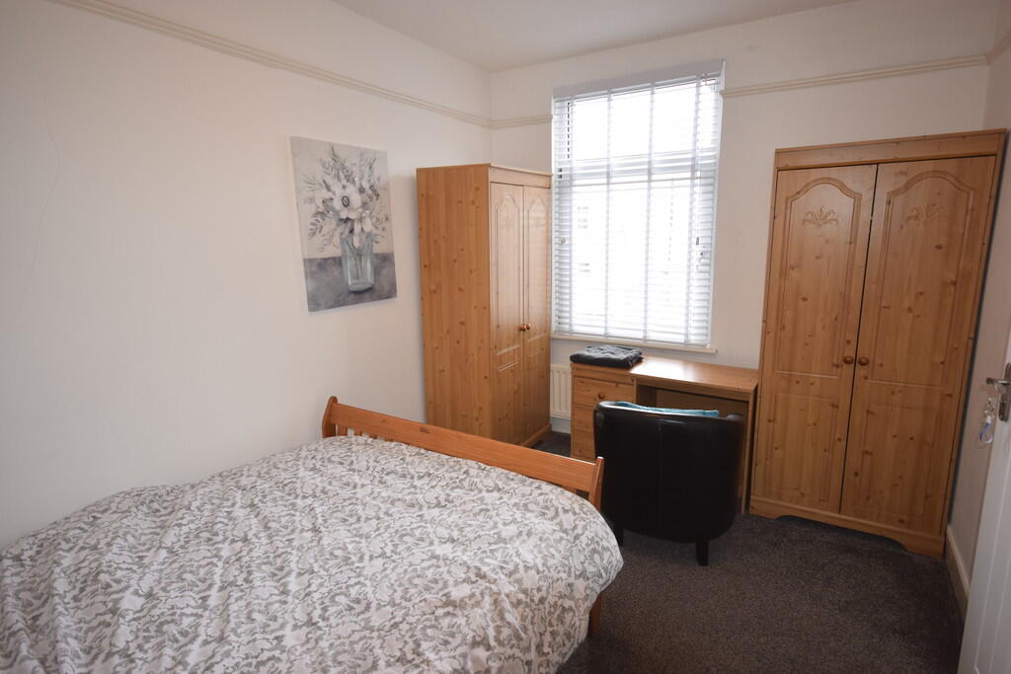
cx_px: 506
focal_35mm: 20
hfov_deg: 85.4
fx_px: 548
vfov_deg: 63.2
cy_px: 337
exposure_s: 1/125
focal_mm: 13
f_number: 5.6
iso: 800
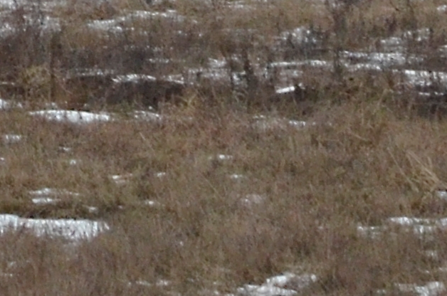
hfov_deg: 2.6
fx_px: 9913
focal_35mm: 800
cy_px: -764
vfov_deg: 1.7
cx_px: -903
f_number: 13
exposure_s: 1/640
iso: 1600
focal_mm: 68
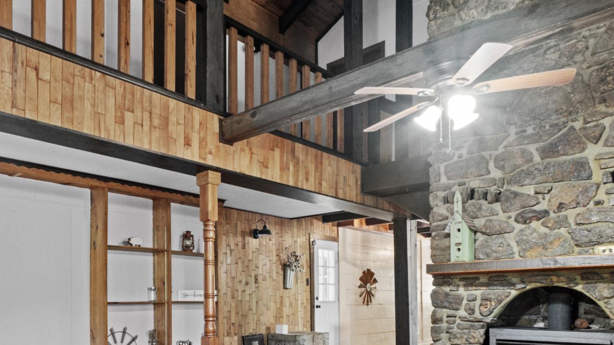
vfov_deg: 39.5
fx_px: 456
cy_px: 288
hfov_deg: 63.7
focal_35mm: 28
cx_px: 149
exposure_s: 2.5
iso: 800
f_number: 8
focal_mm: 10
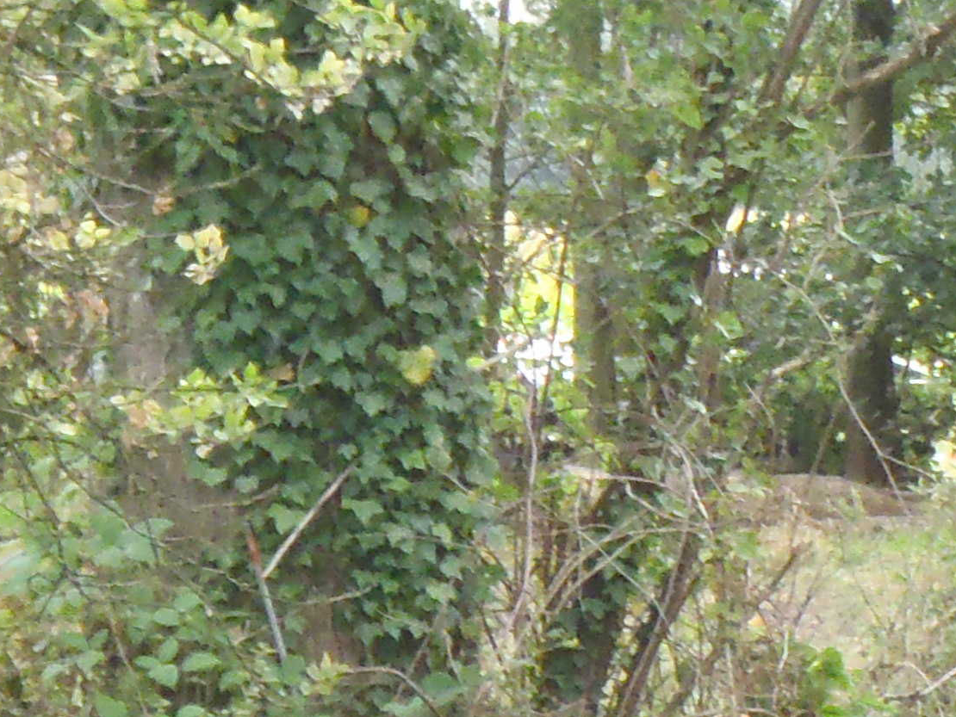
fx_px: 10884
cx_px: 1133
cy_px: 1211
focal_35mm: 394
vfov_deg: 3.8
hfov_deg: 5.0
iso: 500
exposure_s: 1/100
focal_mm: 18.2
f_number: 5.1
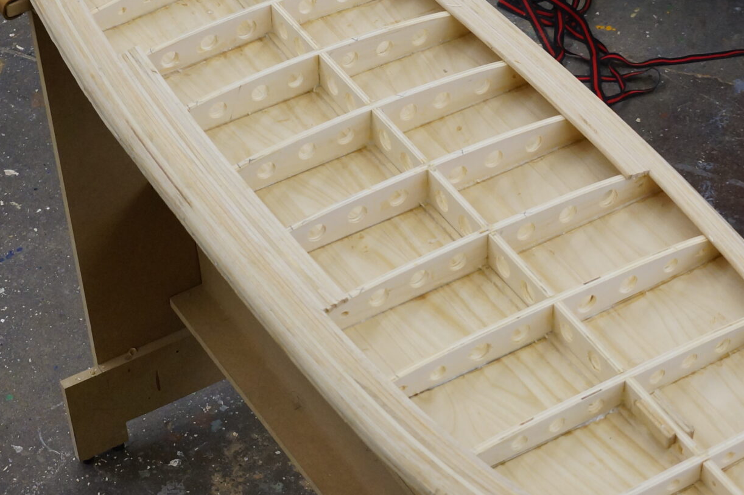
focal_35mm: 88
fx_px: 1817
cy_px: 276
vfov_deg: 15.5
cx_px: 395
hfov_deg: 23.1
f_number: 4
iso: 400
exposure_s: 1/60
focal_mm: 28
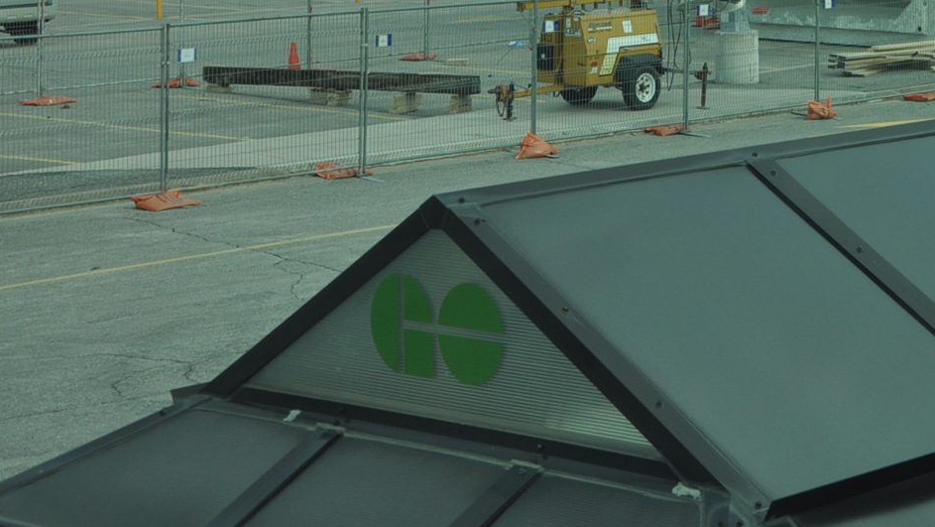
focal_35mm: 107
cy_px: -154
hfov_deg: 19.2
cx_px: 1028
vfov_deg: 11.1
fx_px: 2653
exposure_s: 1/160
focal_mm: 30
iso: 200
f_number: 6.3
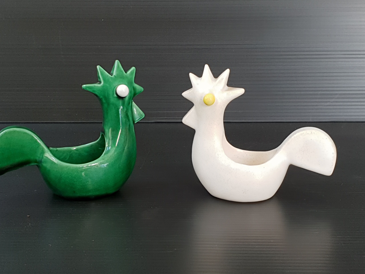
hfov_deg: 56.7
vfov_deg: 44.1
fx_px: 337
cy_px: 143
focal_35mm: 32
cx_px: 165
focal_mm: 4.3
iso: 100
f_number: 2.4
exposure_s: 1/50
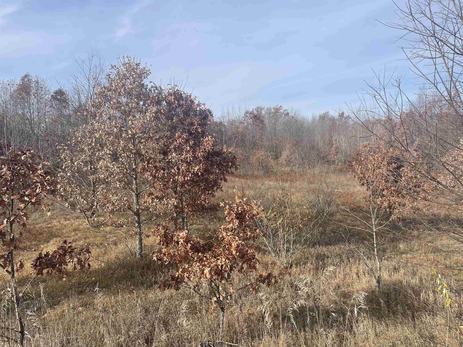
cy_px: 174
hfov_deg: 69.4
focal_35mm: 25
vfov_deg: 54.9
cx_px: 232
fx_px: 334
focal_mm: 5.1
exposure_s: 1/2545
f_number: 1.6
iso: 32
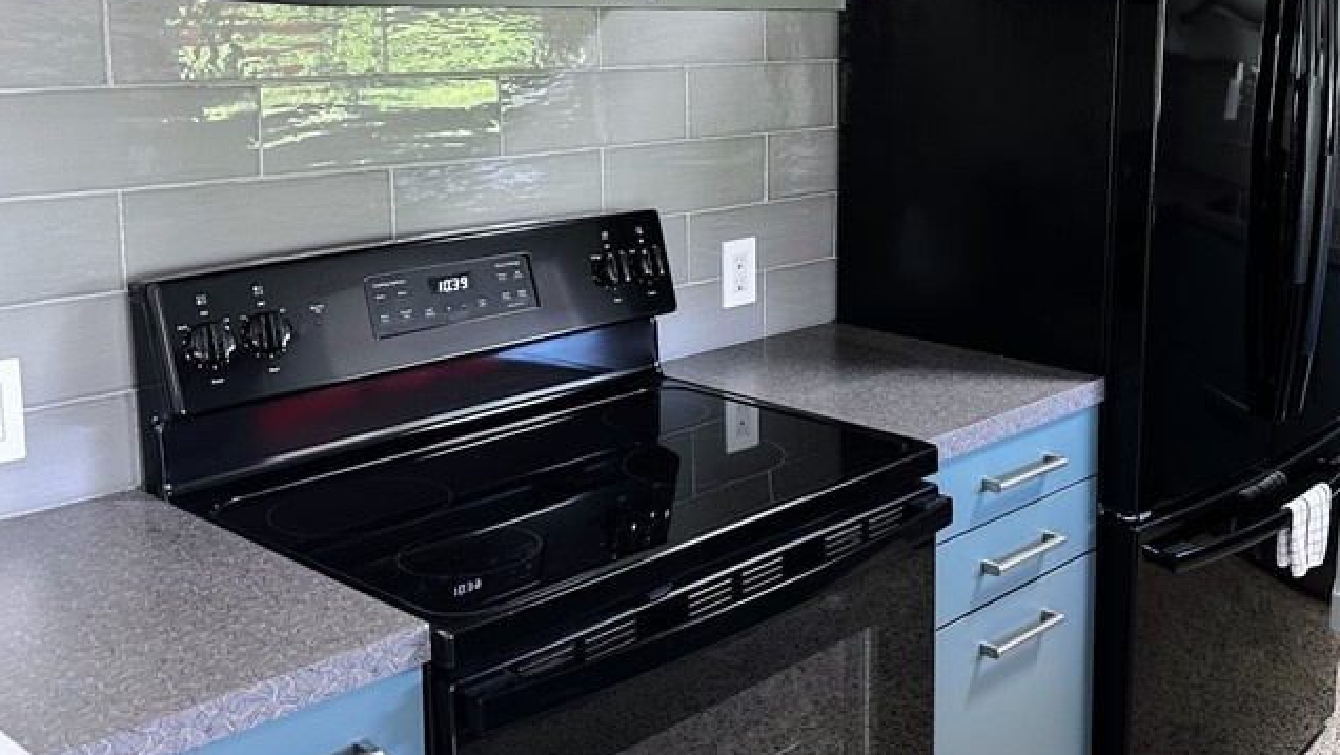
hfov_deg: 46.6
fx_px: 1493
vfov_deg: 28.2
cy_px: 240
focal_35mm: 42
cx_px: 1003
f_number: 1.78
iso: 160
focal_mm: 6.86
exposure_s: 1/60
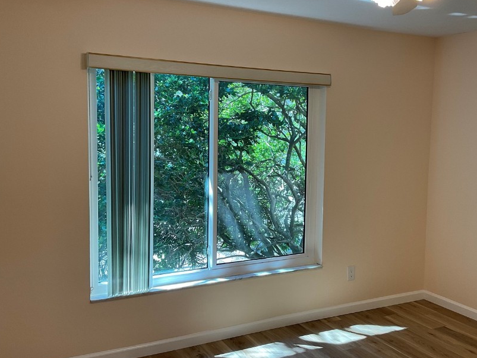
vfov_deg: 38.6
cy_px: 172
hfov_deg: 49.9
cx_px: 282
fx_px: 510
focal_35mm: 37
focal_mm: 3
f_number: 1.8
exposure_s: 1/60
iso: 40
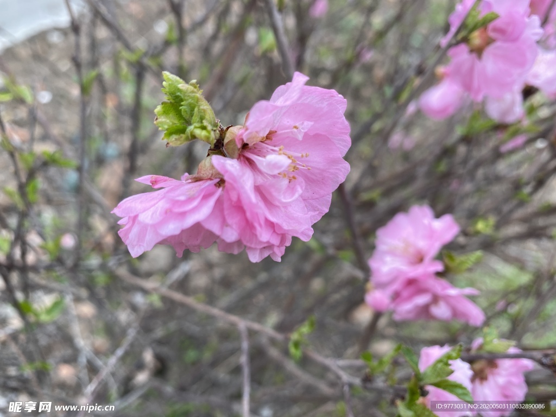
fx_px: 418
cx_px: 278
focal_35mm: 26
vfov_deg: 53.1
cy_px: 208
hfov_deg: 67.3
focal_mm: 4.25
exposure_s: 1/130
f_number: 1.8
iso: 32
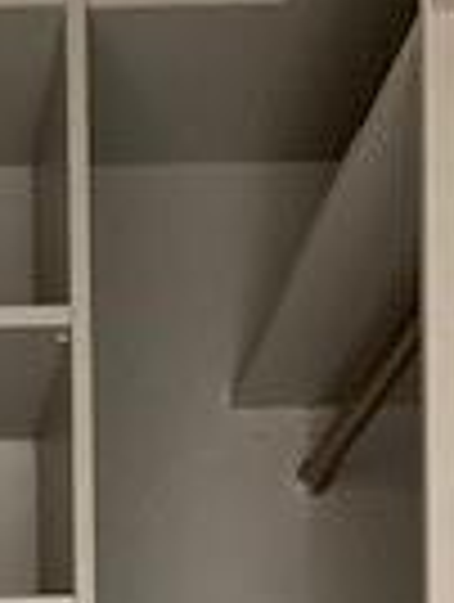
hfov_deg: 11.6
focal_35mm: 124
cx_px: -189
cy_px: 1350
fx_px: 2162
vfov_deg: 12.9
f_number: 1.8
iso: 250
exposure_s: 1/60
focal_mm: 4.25
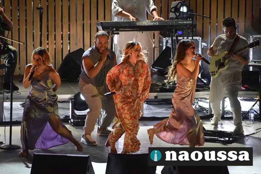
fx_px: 1903
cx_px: 130
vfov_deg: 5.2
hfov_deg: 7.8
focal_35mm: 262
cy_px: 87
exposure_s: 1/250
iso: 900
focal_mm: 175
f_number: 5
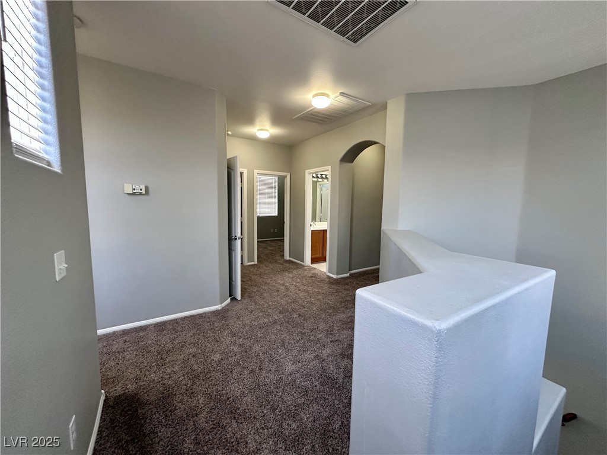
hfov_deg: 102.1
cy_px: 228
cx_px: 304
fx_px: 245
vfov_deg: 85.7
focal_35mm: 14
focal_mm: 2.22
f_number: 2.2
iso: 250
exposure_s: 1/60
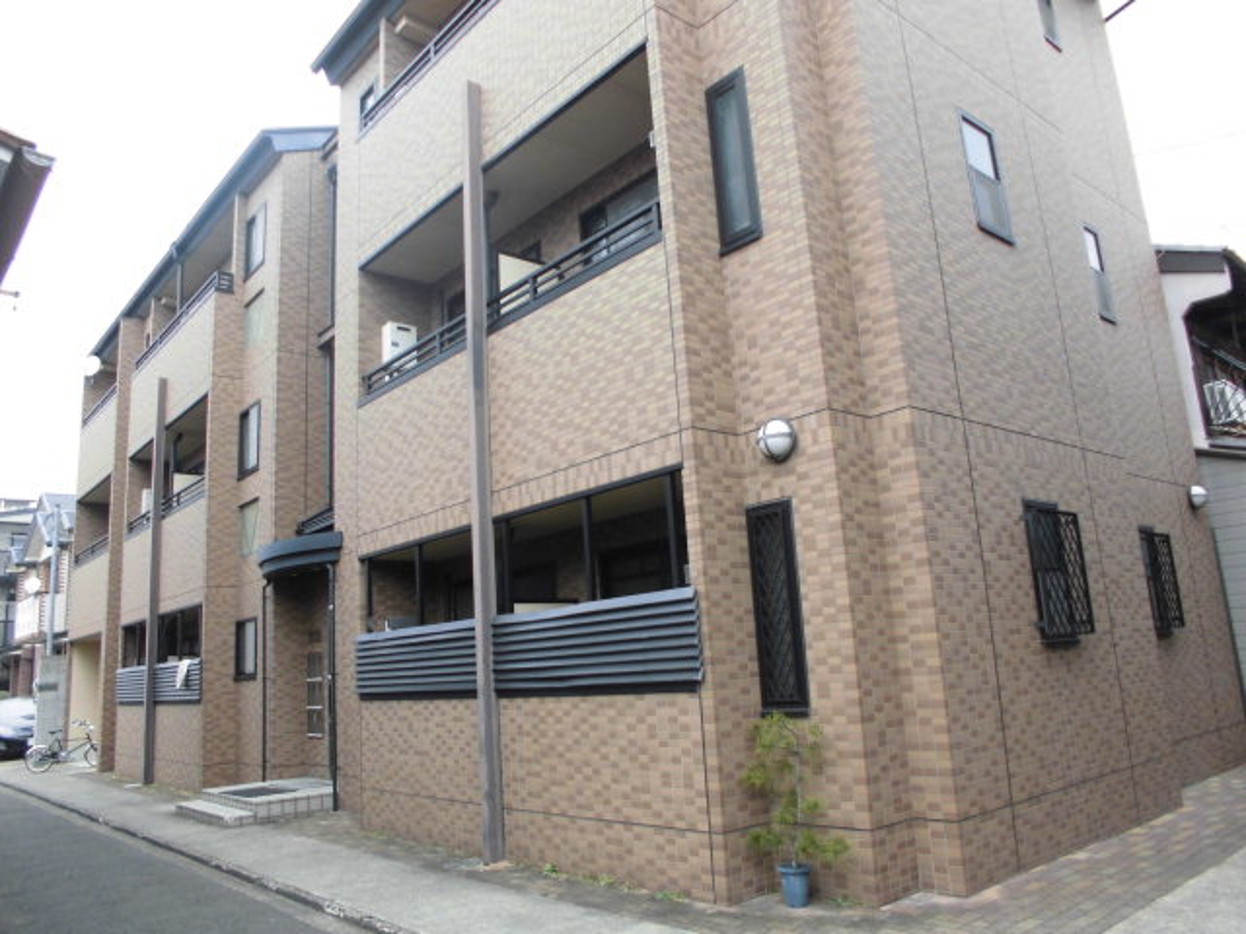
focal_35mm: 26
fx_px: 936
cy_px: 467
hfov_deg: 67.3
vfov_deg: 53.1
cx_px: 623
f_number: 3.5
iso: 100
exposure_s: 1/60
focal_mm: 4.6
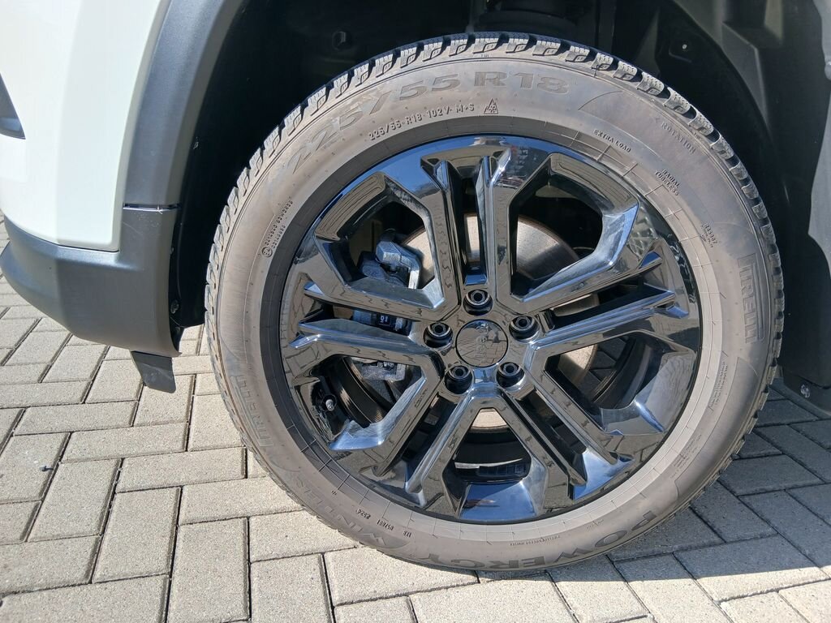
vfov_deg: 53.1
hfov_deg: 67.3
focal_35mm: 26
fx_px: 624
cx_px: 416
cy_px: 312
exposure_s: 1/125
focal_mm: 3.98
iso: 20
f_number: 1.8
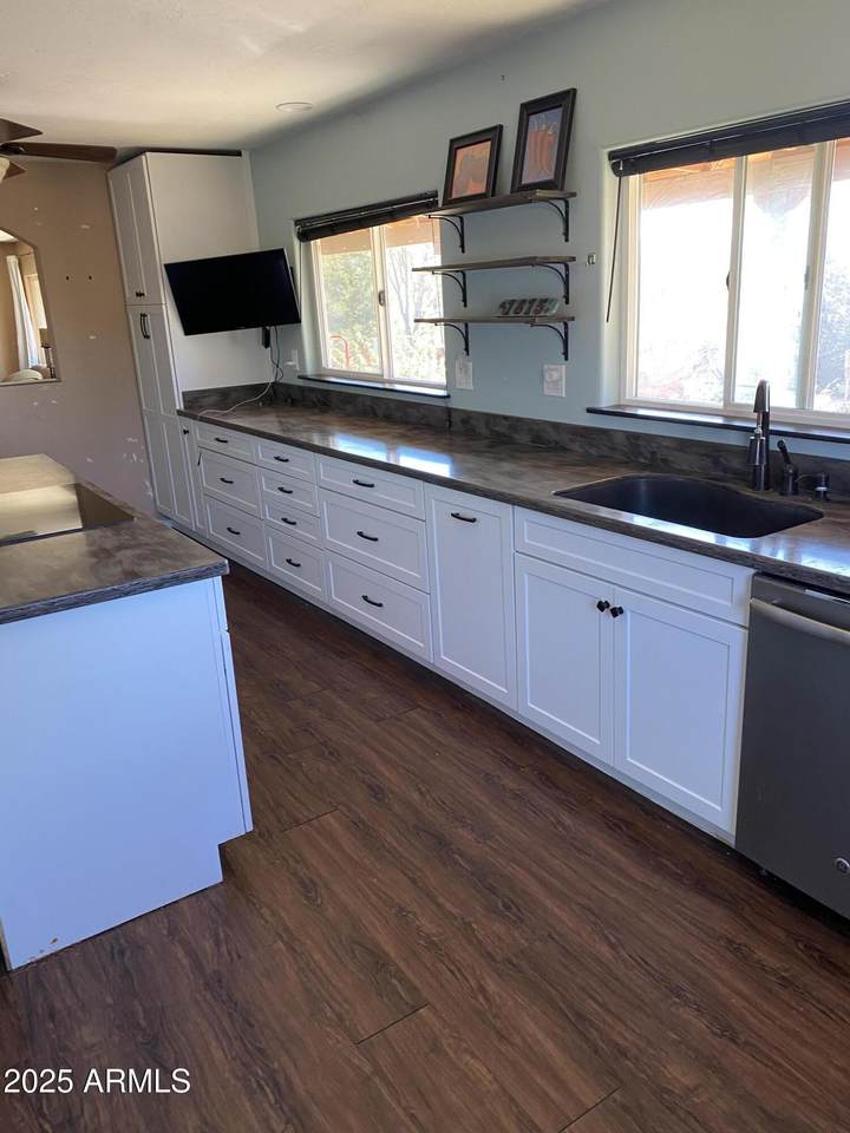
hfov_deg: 53.1
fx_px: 851
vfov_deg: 67.3
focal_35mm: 26
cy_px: 566
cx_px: 425
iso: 125
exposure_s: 1/62
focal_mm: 4.25
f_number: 1.8
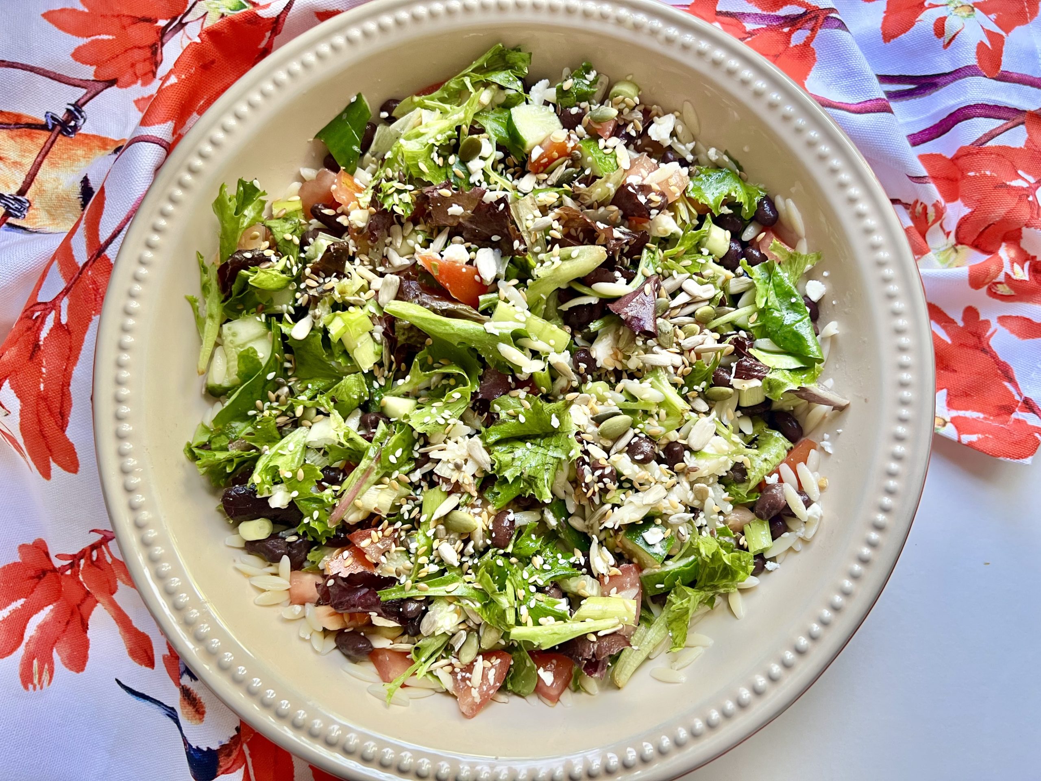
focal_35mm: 26
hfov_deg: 67.3
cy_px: 390
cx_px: 520
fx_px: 782
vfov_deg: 53.1
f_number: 1.5
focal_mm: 5.7
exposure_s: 1/92
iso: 125
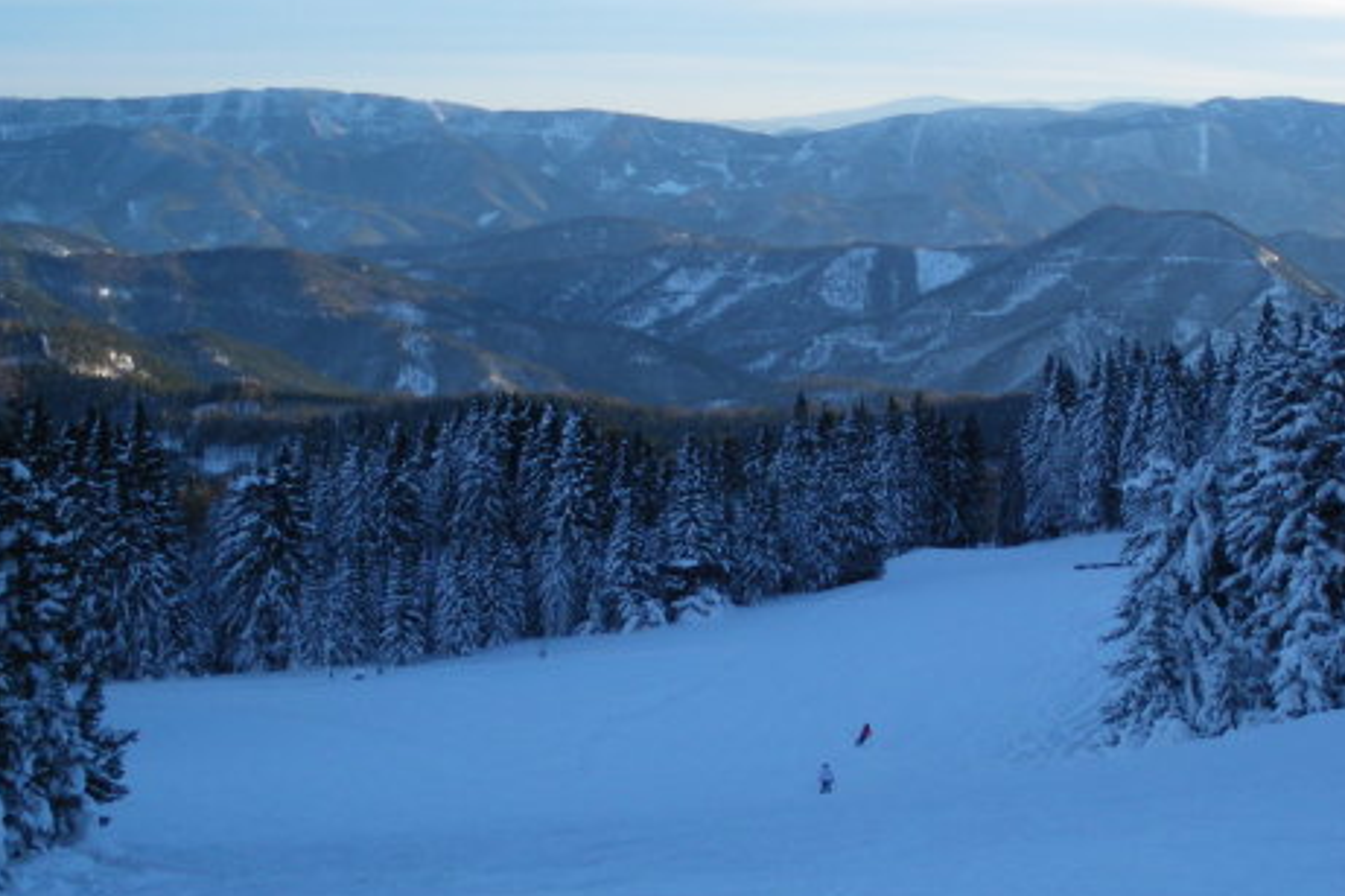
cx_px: 864
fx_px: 2427
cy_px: 409
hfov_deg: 30.8
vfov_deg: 20.9
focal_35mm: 65
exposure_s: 1/320
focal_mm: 6.3
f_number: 3.5
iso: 64
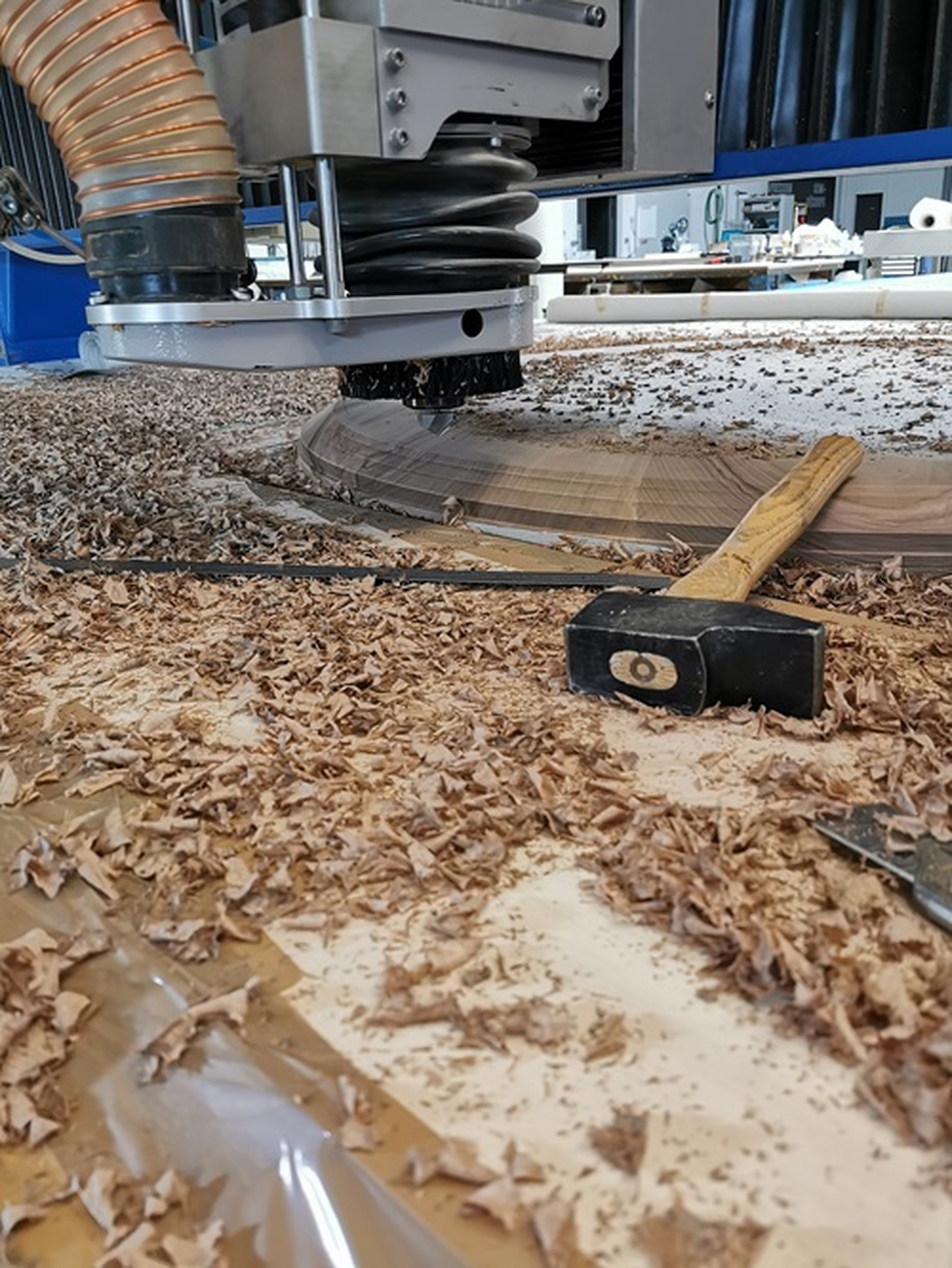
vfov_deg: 65.3
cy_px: 634
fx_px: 989
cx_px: 476
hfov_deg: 51.4
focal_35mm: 27
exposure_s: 1/100
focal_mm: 5.56
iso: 320
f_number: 1.6
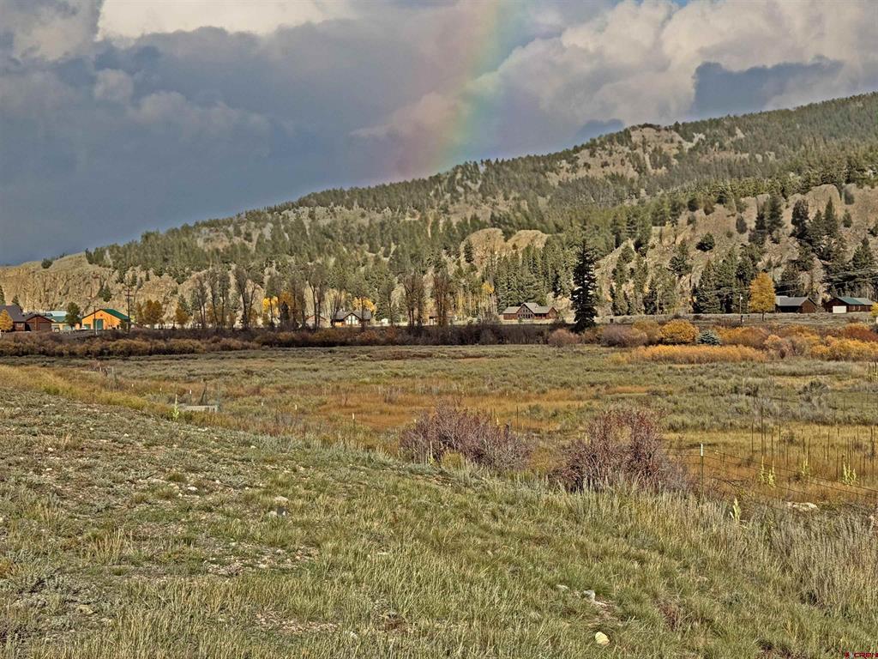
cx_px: 439
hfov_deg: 39.7
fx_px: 1217
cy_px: 330
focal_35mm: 48
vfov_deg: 30.3
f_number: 1.78
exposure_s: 1/5848
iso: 64
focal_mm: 6.76
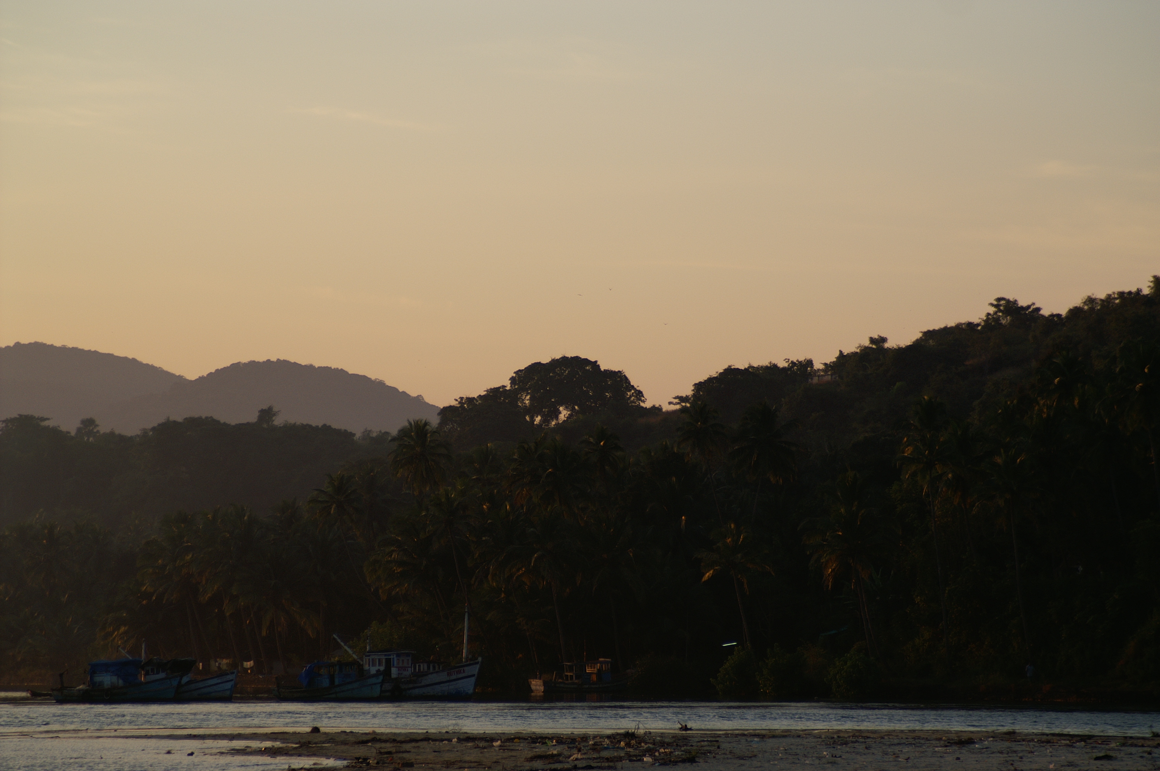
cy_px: 386
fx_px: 5070
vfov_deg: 8.7
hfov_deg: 13.1
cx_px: 580
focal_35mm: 158
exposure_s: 1/640
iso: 100
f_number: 4.5
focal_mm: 105
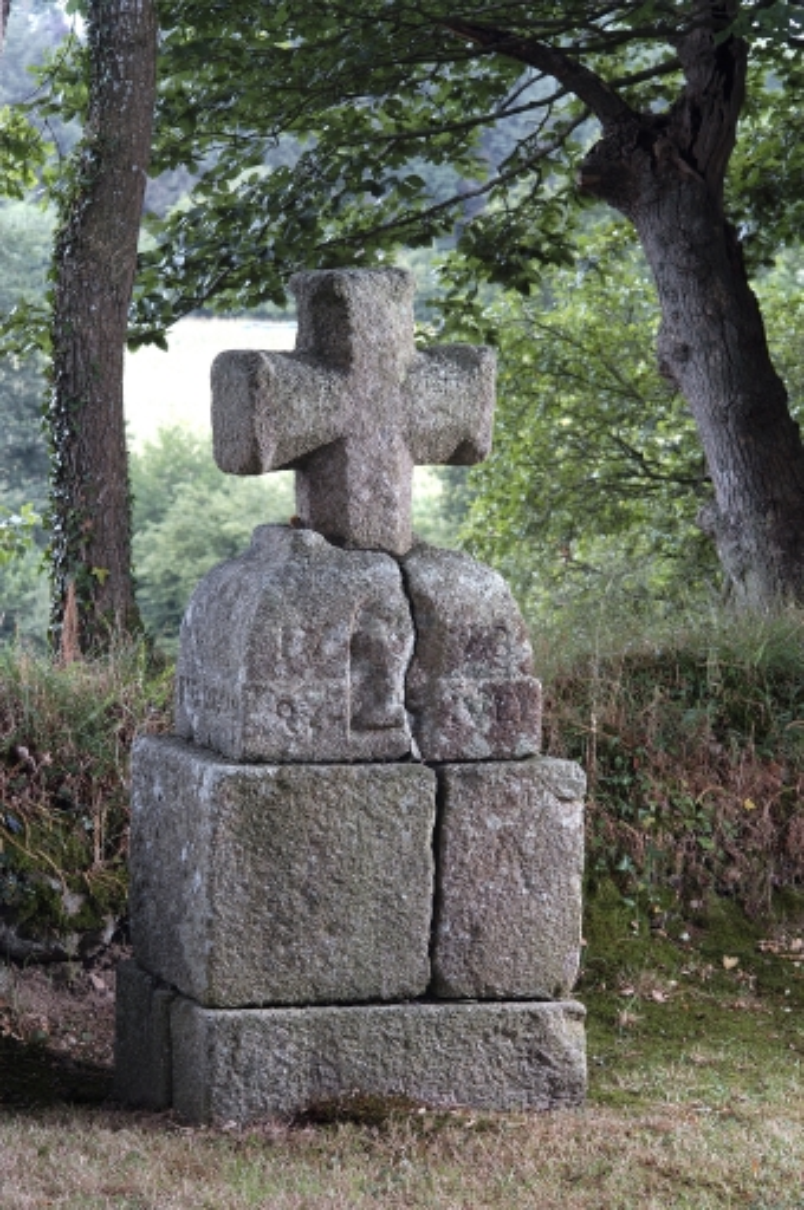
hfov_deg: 10.7
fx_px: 4283
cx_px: 402
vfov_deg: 16.1
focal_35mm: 128
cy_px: 605
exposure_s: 1/10
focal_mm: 85
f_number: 8
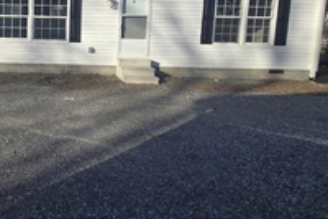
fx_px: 246
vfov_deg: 45.8
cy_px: 46
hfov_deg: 58.0
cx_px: 34
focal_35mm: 27
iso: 50
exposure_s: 1/1521
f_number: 2.2
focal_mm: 2.2
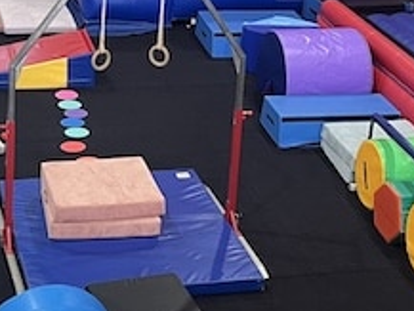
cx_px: 153
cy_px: 134
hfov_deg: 20.4
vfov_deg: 15.4
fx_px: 1149
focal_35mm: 96
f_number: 1.5
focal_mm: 5.7
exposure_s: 1/50
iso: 100
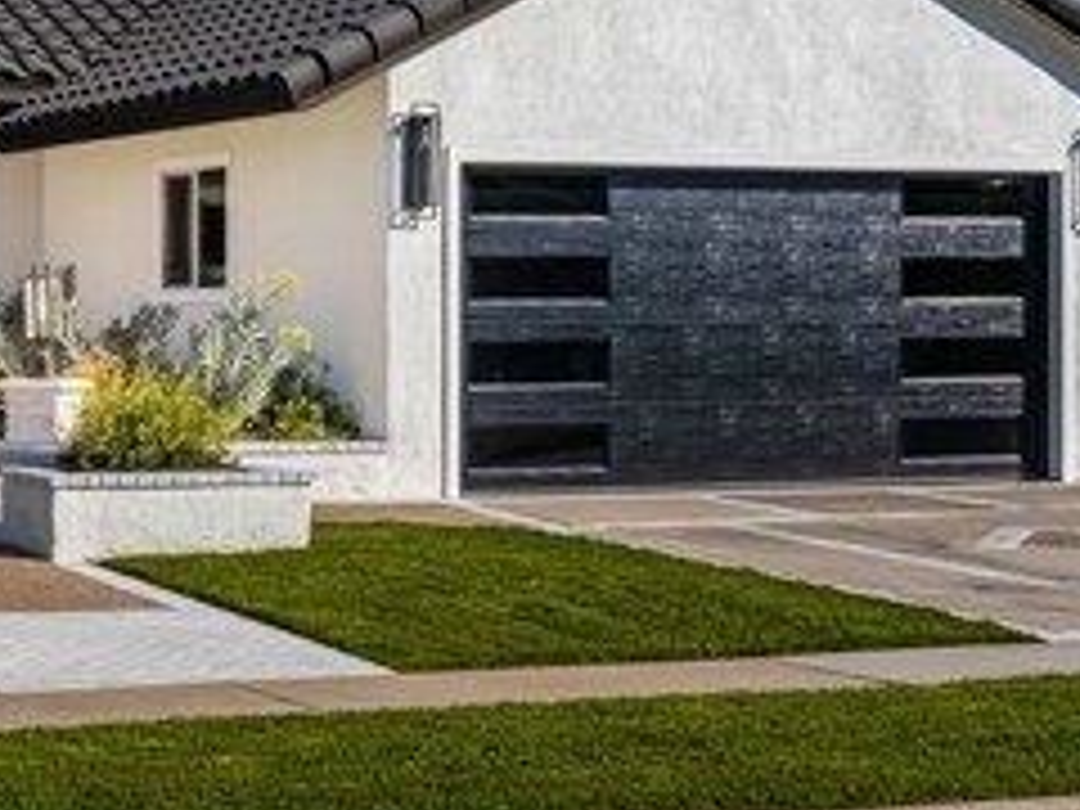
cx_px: -27
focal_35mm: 77
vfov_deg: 18.8
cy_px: 83
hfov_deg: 24.1
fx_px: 2402
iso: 100
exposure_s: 1/200
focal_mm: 30
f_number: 18
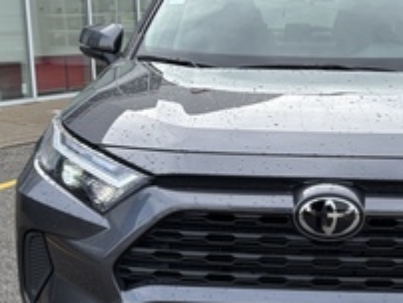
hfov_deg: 34.5
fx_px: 629
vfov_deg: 27.0
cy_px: 186
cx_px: 315
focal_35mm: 54
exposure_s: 1/1344
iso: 50
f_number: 1.6
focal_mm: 5.96
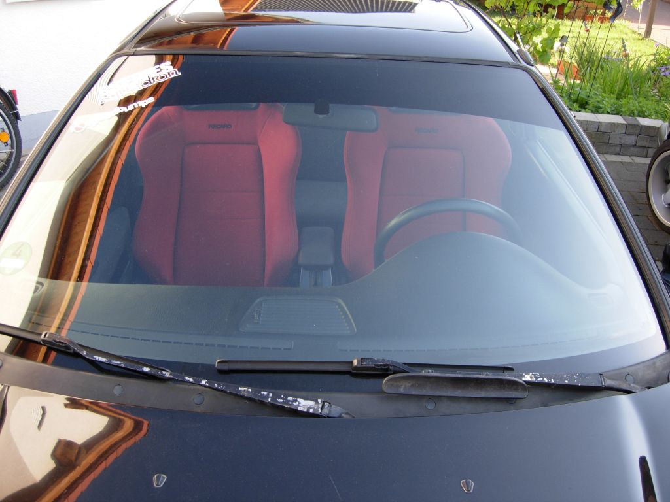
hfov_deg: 51.4
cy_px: 251
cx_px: 335
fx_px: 697
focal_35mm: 36
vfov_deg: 39.7
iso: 50
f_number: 3.4
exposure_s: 1/98.7
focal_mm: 7.5
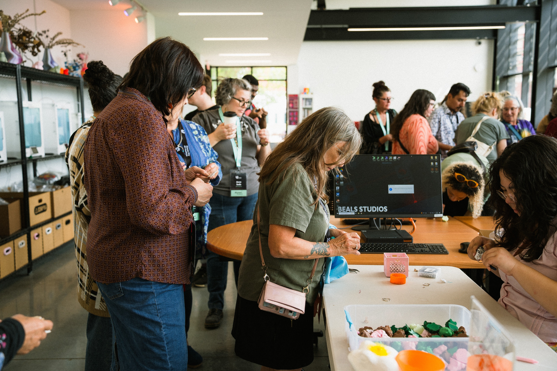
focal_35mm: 36
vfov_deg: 36.9
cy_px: 186
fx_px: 557
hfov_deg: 53.1
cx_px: 278
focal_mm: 36
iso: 320
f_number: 3.5
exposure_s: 1/160
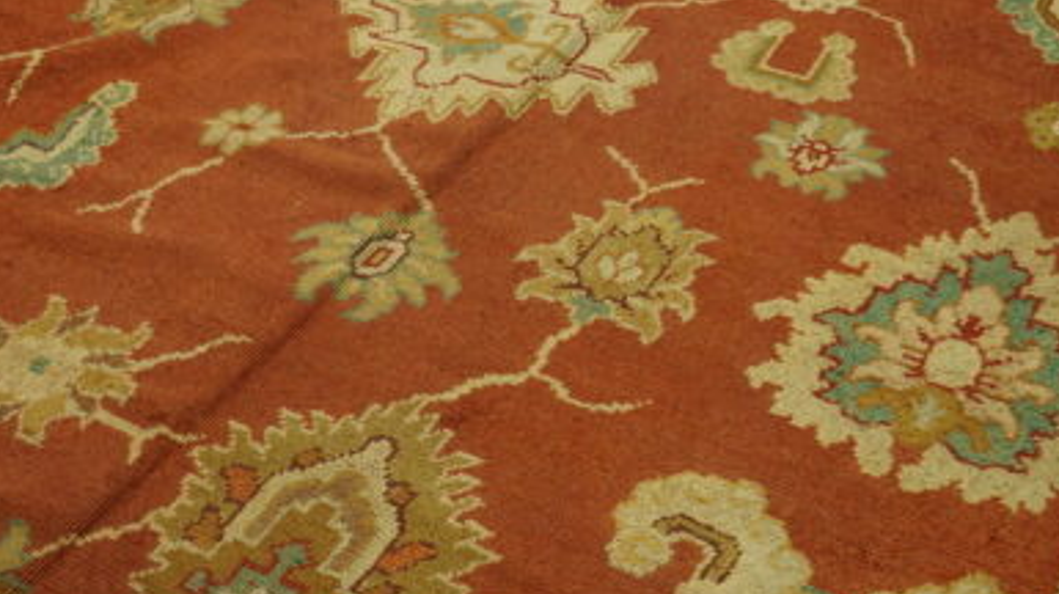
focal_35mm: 49
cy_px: 276
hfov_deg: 42.1
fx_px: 1375
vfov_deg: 24.4
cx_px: 539
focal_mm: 20
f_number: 4
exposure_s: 1/60
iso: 1000
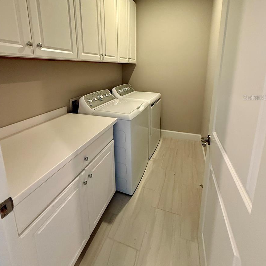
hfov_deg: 84.0
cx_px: 135
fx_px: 148
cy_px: 98
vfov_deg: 82.2
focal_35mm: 17
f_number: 2.2
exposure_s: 1/60
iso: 320
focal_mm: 2.22
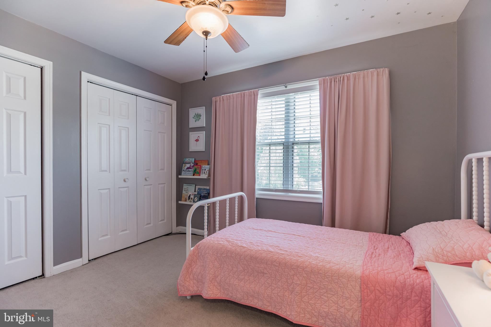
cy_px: 164
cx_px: 246
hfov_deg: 96.7
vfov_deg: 73.7
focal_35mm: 16
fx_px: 218
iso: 640
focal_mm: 16
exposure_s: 1/50
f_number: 5
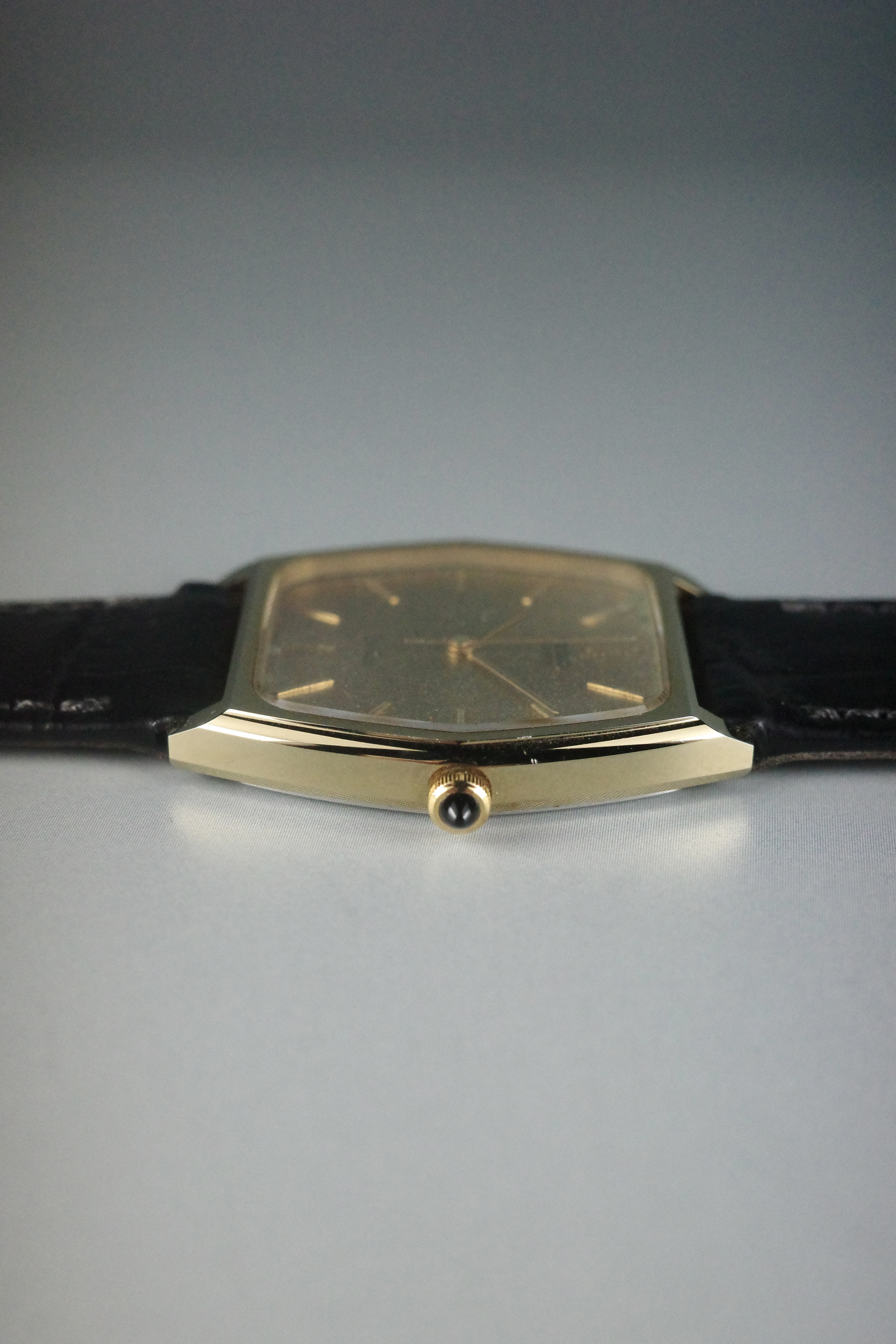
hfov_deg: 33.4
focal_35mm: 40
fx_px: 1493
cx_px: 448
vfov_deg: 48.5
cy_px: 672
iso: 5000
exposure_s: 1/800
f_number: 5.6
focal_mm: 26
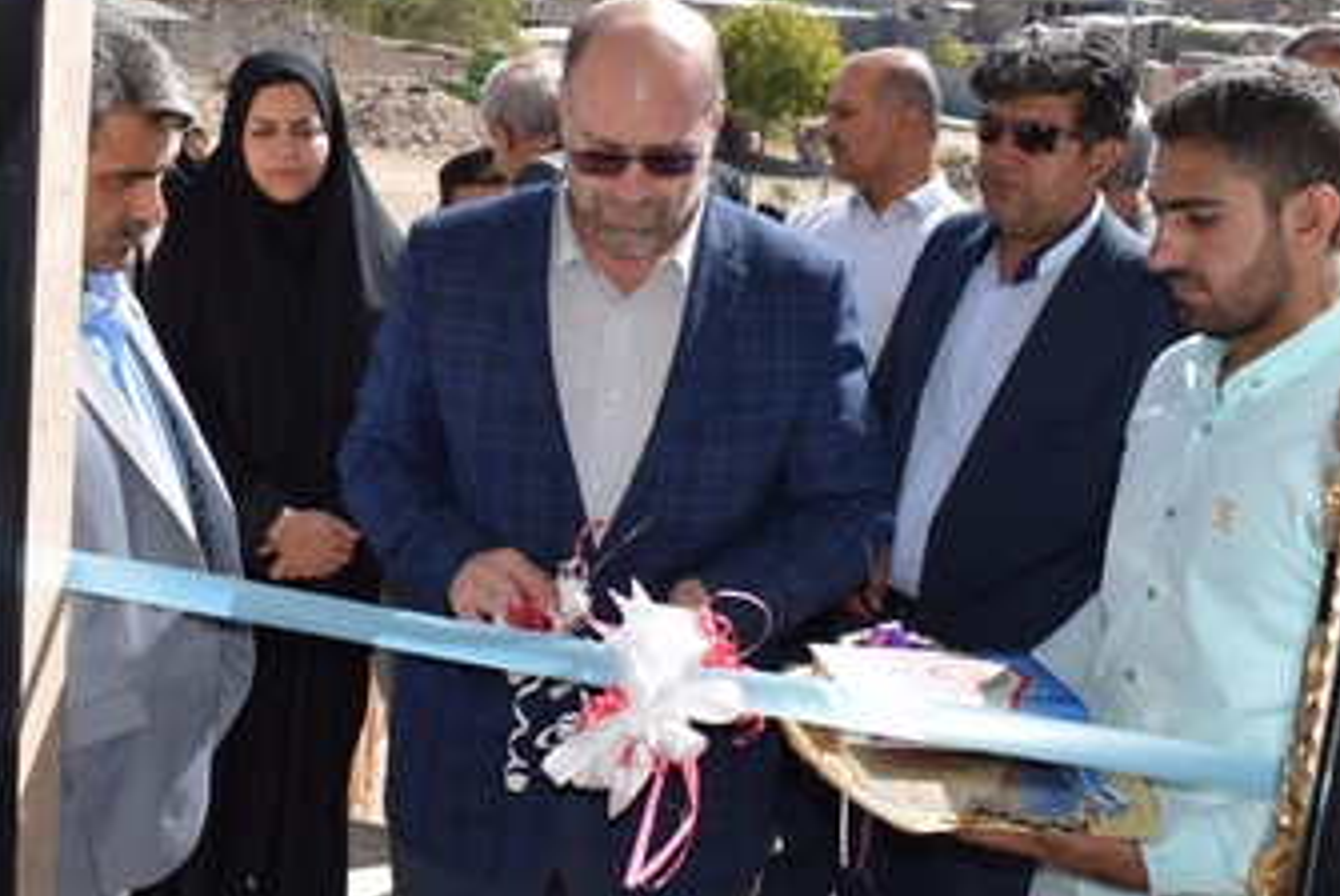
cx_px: 532
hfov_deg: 39.4
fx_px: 1863
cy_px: 288
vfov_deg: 26.9
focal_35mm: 50
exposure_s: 1/200
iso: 100
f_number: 8
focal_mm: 18
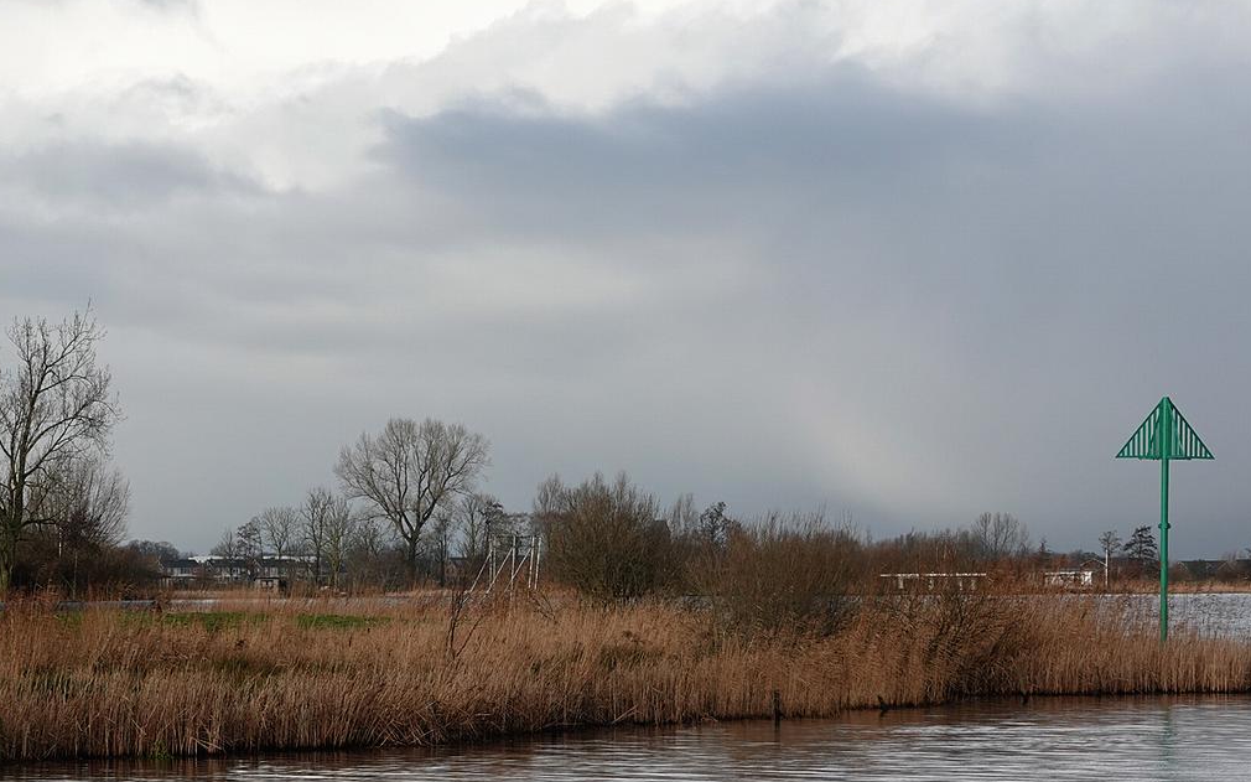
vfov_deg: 9.4
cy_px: 503
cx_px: 486
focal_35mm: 140
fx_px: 4773
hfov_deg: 14.9
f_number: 5
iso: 200
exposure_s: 1/800
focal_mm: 40.73
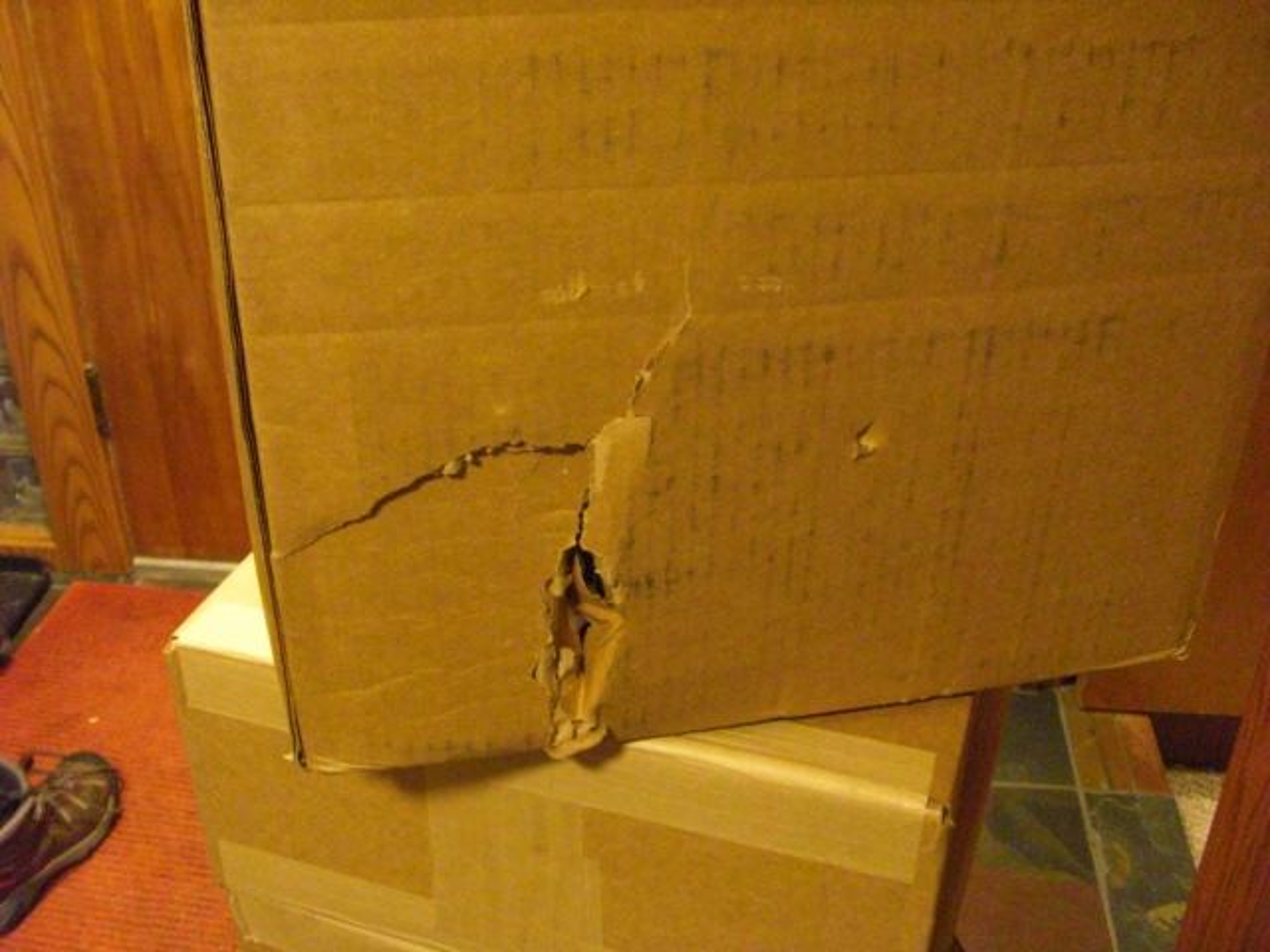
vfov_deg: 37.7
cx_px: 635
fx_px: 1394
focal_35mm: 38
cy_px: 476
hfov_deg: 49.0
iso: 800
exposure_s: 1/10
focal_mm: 6.2
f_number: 2.7
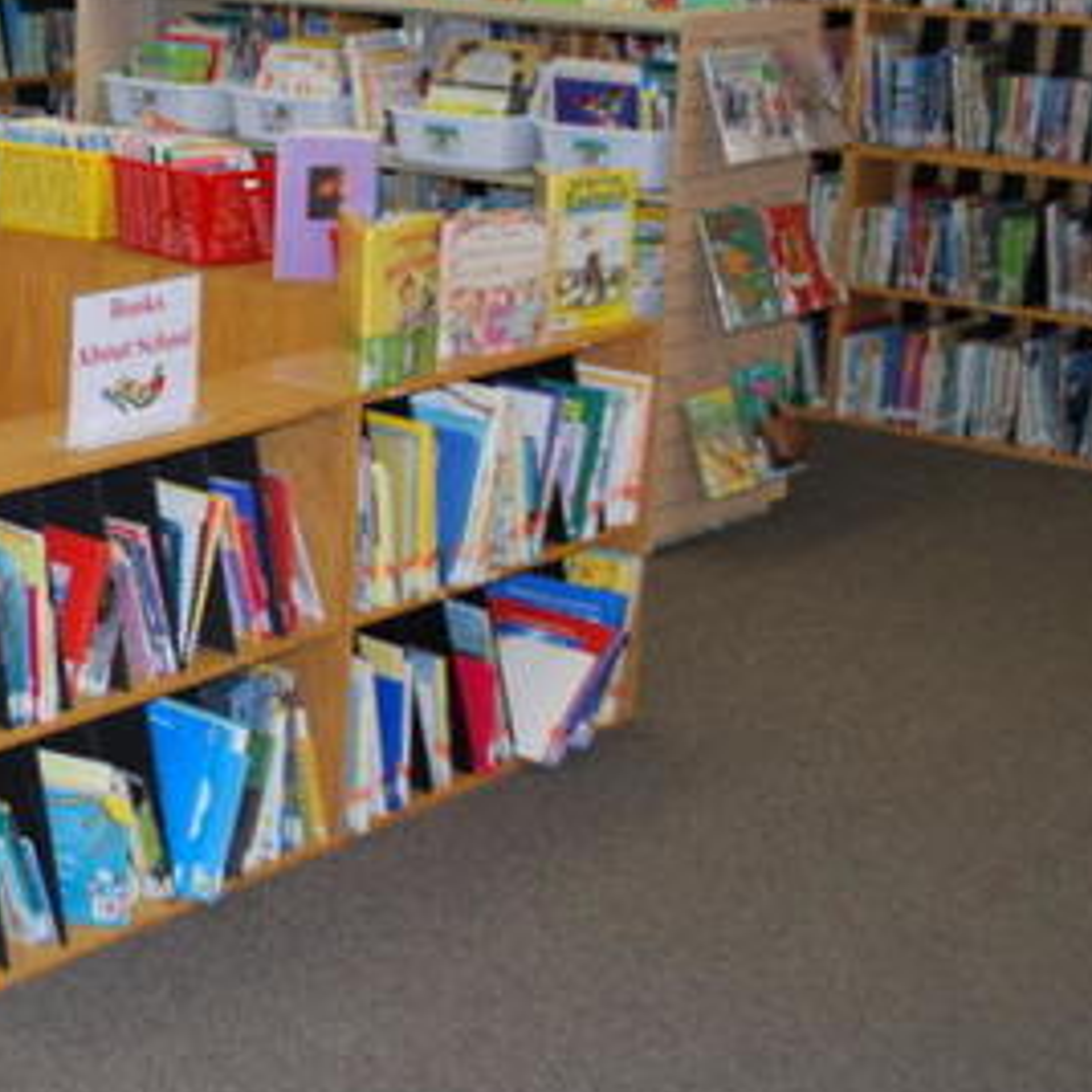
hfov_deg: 24.0
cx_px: -118
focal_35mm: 67
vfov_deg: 25.5
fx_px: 2391
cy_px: 332
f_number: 4
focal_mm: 22
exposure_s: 1/60
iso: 200
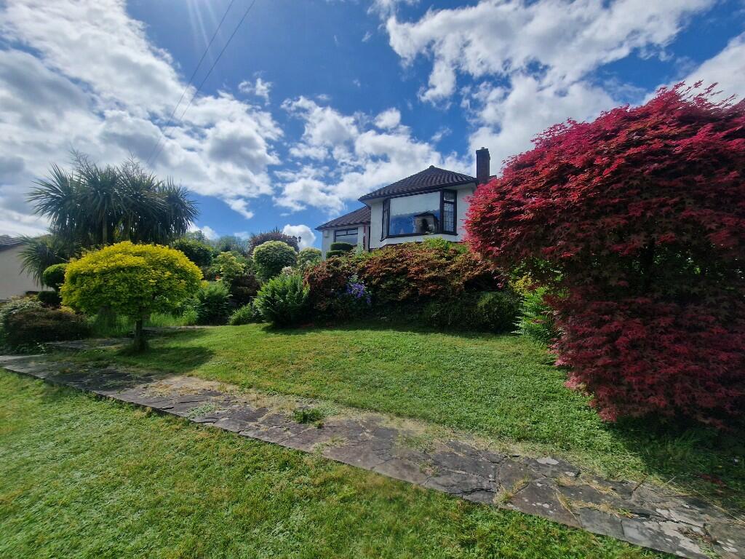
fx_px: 280
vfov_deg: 89.9
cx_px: 372
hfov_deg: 106.2
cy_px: 280
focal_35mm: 13
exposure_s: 1/4416
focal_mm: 2.2
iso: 50
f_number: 2.2
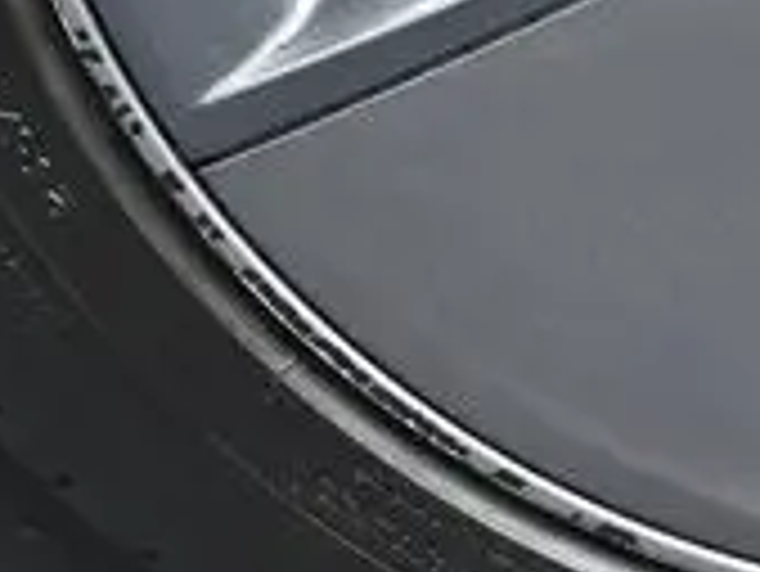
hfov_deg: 8.6
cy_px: -484
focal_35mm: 227
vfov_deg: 6.4
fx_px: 4987
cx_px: 1057
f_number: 4.5
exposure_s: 1/125
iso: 800
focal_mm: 26
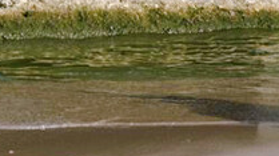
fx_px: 1544
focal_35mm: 209
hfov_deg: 10.1
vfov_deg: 5.7
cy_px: 211
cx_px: -104
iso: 320
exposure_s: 1/500
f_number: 8
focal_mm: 49
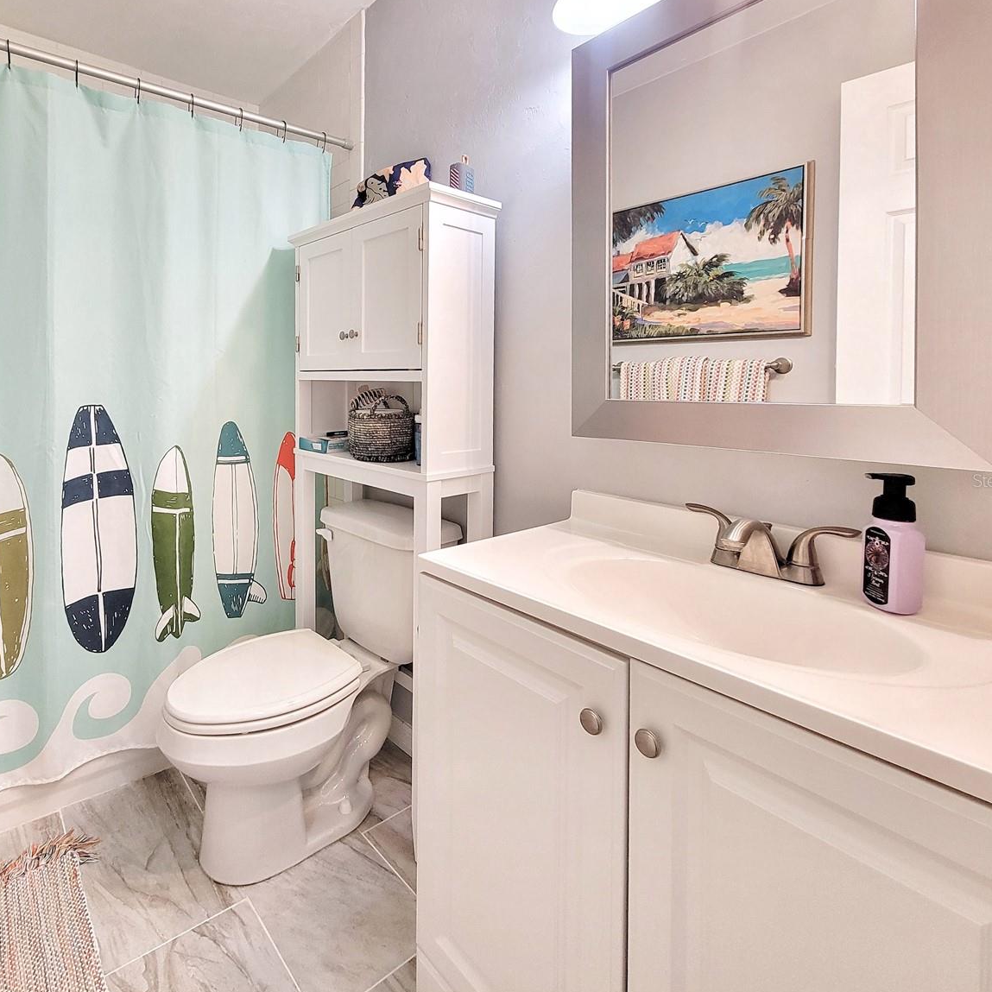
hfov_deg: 85.5
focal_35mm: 16
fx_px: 519
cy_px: 480
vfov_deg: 87.4
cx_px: 363
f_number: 2.2
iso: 200
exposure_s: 1/60
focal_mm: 2.2
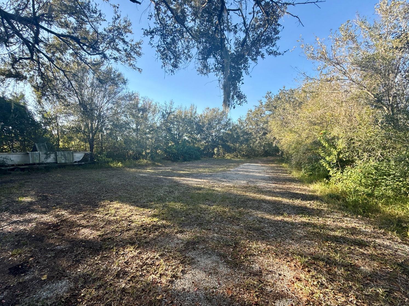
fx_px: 177
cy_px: 158
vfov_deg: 81.7
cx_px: 197
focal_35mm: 15
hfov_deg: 98.1
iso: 64
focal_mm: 2.22
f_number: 2.2
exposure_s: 1/475
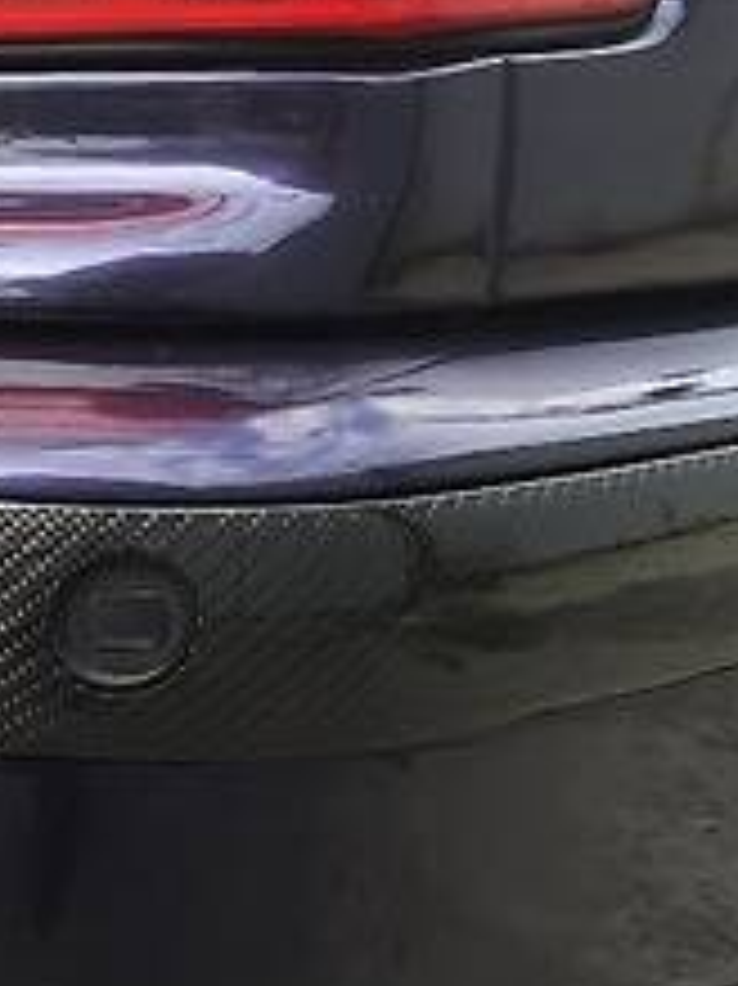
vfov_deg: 18.5
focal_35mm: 106
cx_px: -896
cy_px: 671
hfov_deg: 11.9
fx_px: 3016
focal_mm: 4.2
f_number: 2.2
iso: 25
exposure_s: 1/353
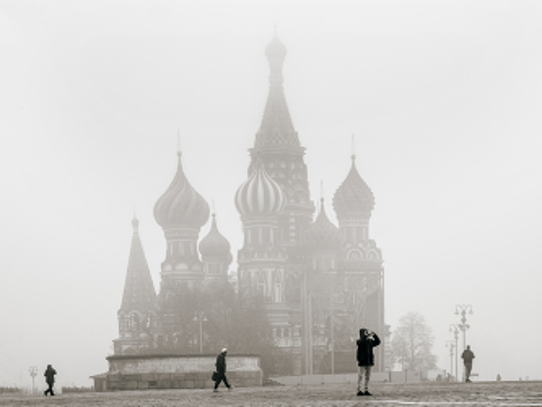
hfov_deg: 30.7
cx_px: 282
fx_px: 987
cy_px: 198
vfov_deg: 23.3
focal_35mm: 63
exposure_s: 1/250
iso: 200
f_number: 6.3
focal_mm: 30
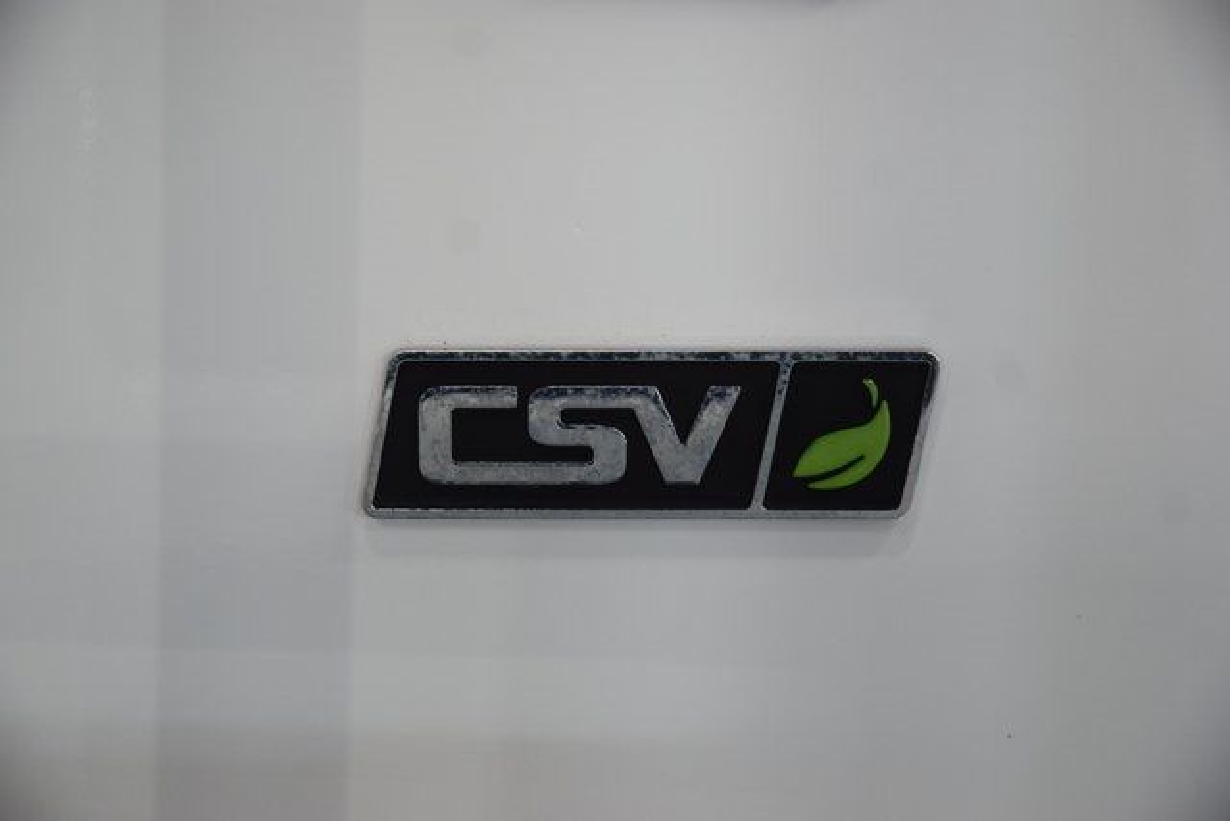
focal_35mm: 105
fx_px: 3588
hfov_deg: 19.5
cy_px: 410
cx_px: 615
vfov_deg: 13.0
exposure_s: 1/125
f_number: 5
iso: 1600
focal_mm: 70
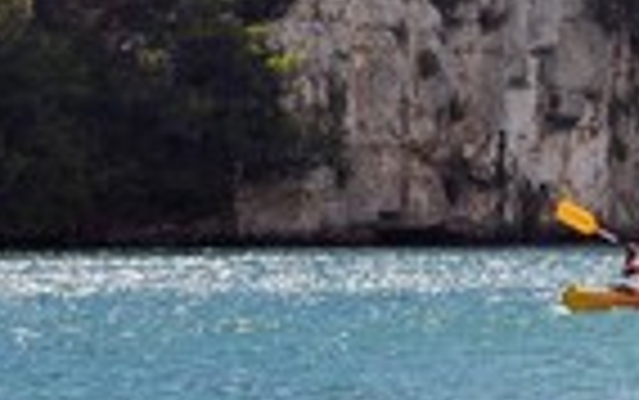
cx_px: 765
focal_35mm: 438
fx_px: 7634
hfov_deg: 4.8
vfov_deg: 3.0
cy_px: -117
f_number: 13
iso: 200
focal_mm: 145
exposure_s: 1/200
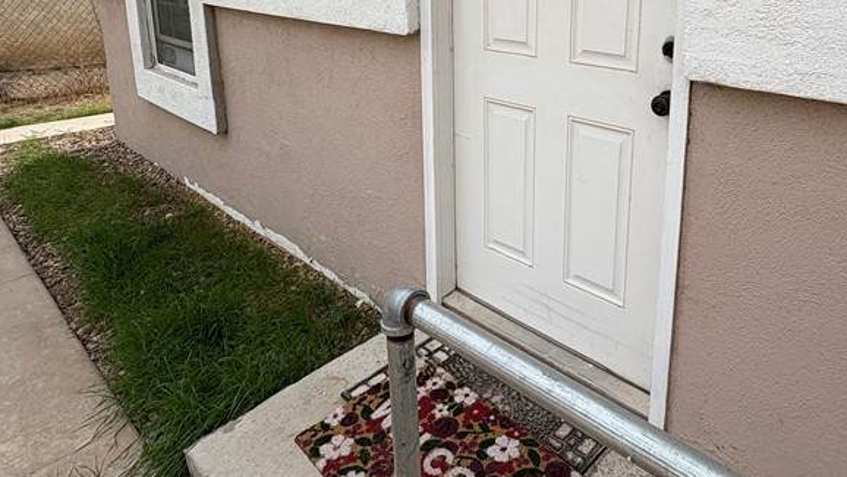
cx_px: 526
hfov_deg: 68.8
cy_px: 92
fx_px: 606
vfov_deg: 41.0
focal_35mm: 27
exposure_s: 1/1709
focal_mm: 2.22
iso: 50
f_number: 2.2
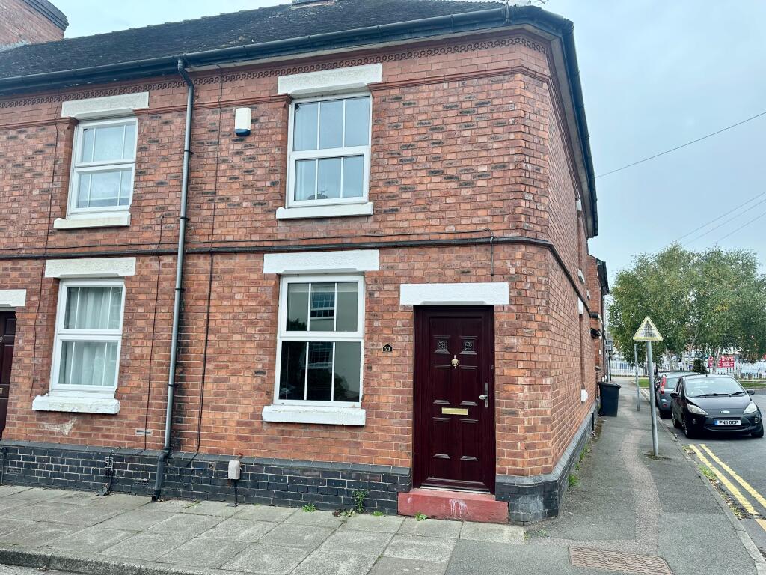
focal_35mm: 24
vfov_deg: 56.8
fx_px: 531
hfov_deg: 71.6
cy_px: 288
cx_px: 383
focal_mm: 6.86
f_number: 1.78
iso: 80
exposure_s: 1/587
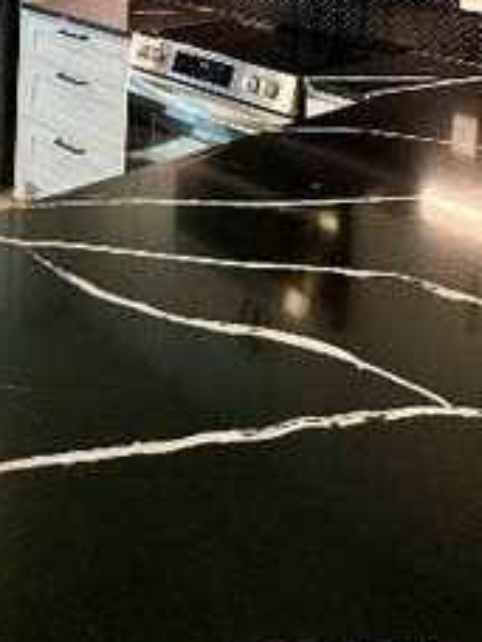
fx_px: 761
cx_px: 149
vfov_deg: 37.1
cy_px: -92
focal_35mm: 41
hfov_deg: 34.7
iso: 100
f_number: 2.2
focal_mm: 2.22
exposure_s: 1/100
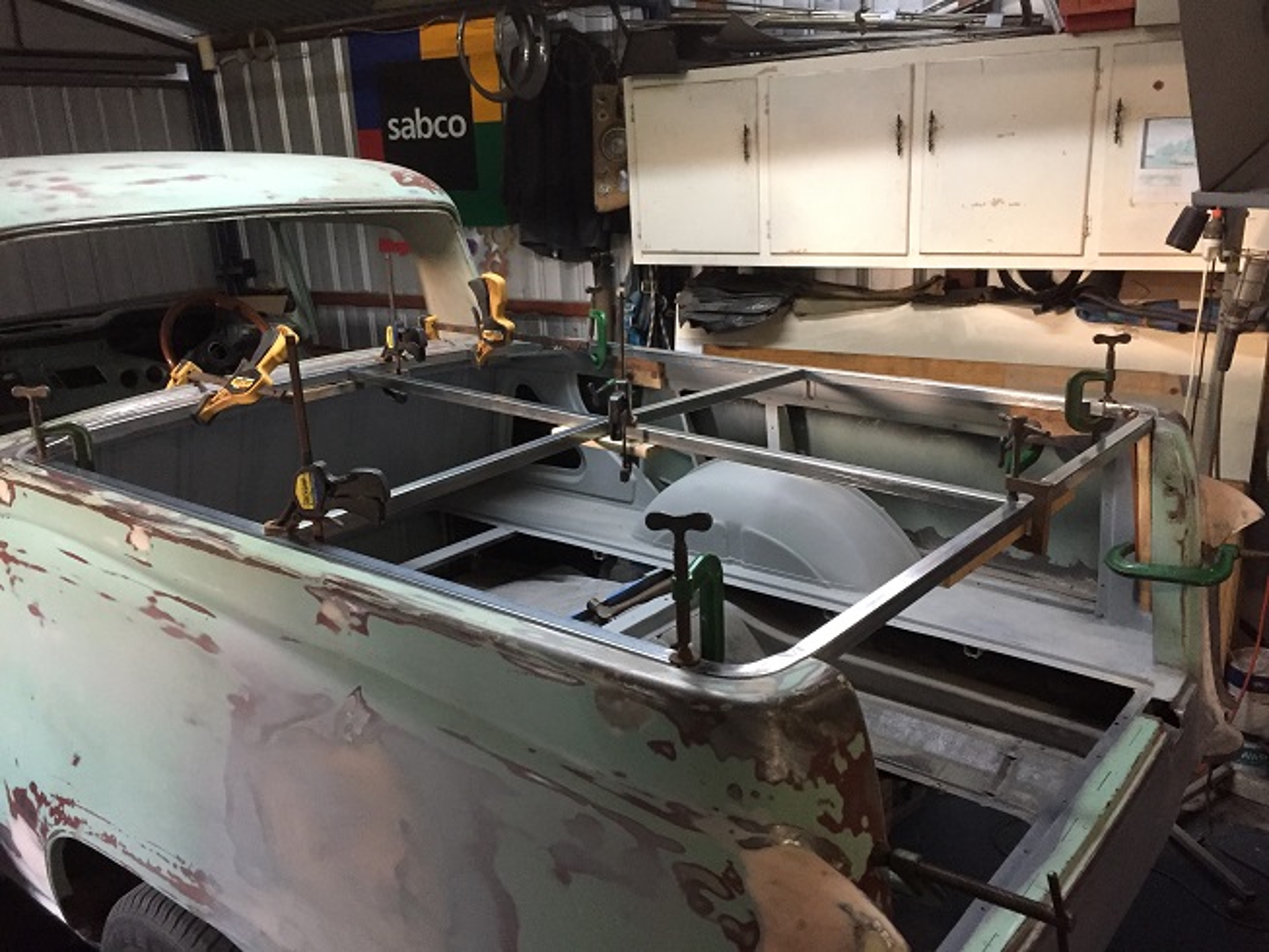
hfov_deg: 61.7
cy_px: 476
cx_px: 634
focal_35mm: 29
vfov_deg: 48.2
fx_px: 1063
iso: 250
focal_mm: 4.15
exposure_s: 1/25
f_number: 2.2
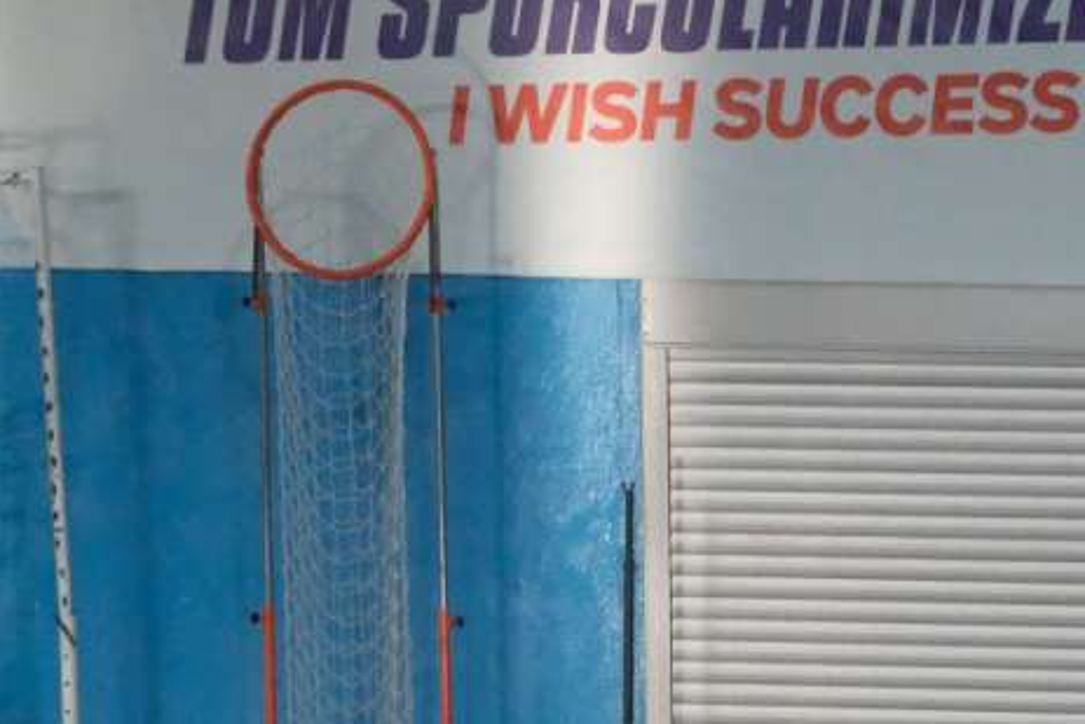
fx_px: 8742
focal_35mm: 290
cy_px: 866
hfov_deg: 7.1
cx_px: 1085
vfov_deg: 4.7
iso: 12800
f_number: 5.6
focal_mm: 70
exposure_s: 1/1000
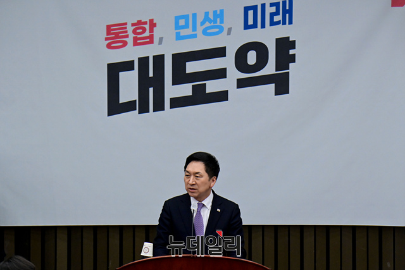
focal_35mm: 200
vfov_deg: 6.9
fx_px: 2250
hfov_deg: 10.3
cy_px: 135
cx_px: 202
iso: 5000
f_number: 8
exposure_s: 1/320
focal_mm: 200
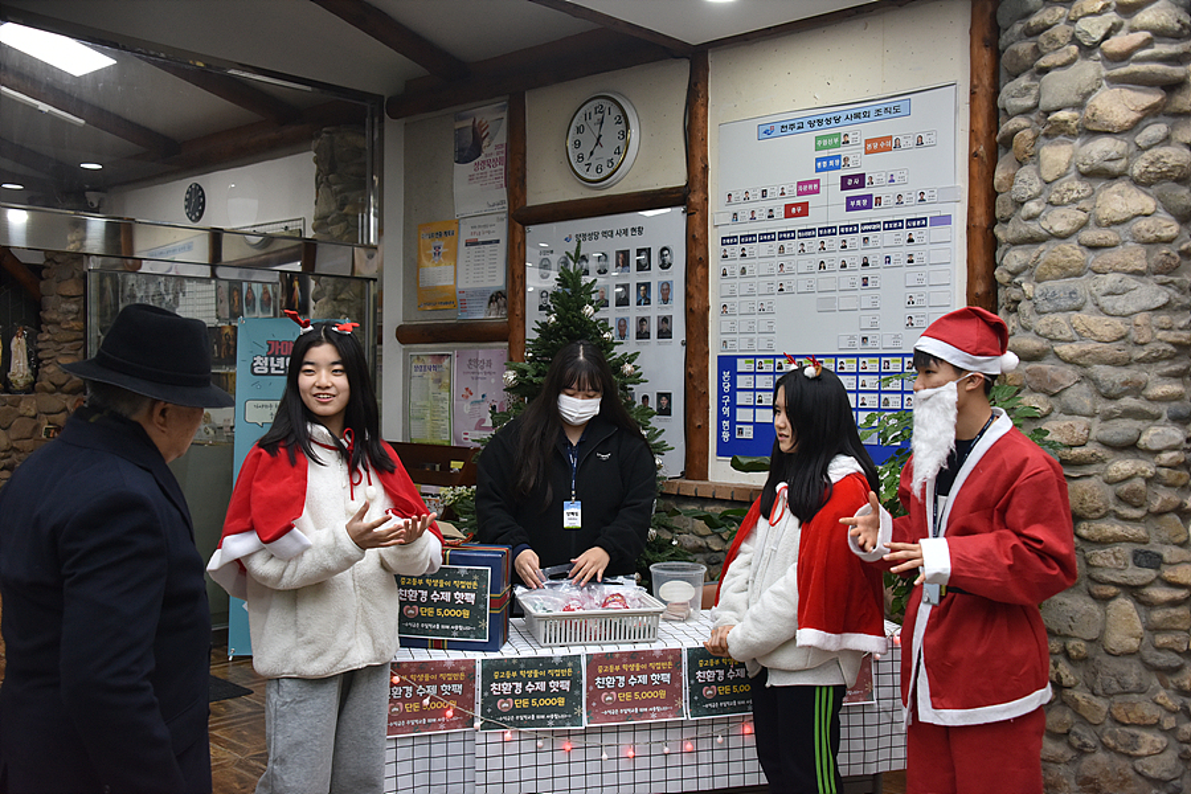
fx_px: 1125
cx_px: 596
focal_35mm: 34
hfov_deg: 55.8
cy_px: 397
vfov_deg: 38.9
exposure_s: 1/125
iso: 1400
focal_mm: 34
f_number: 5
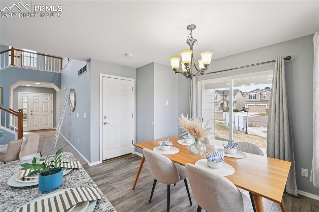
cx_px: 160
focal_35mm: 15
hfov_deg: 100.4
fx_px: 133
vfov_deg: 77.3
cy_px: 106
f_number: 8
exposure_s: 1/5
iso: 800
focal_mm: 10
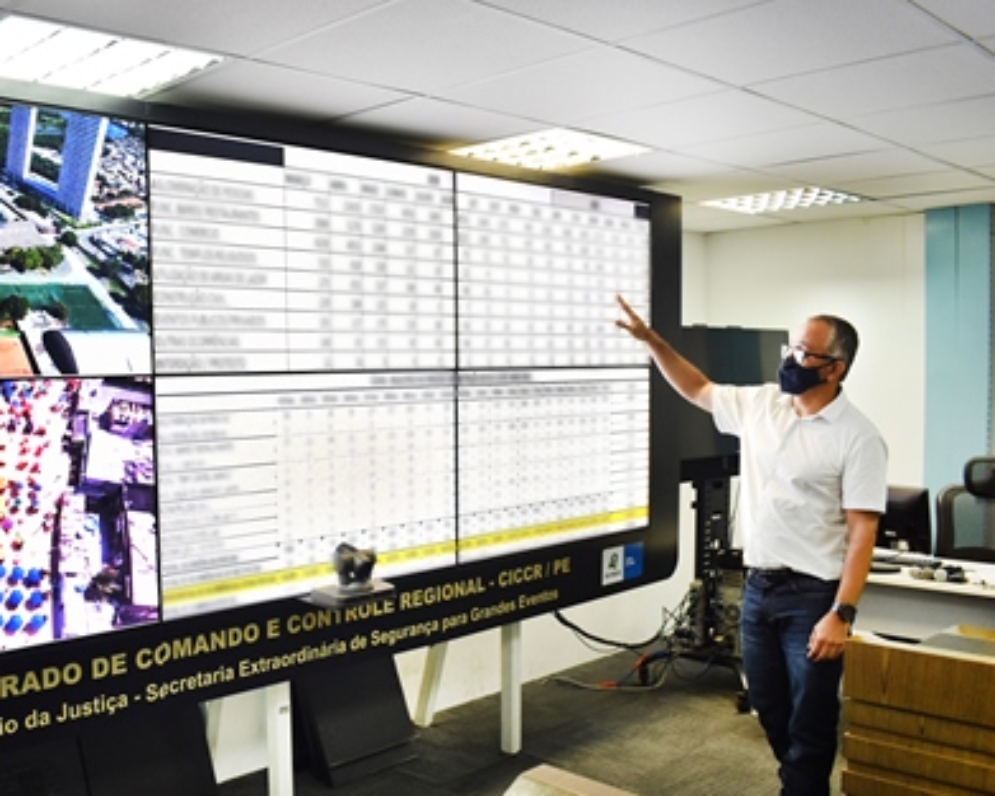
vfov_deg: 42.1
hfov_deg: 50.6
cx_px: 336
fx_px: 1031
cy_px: 453
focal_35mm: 35
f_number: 3.5
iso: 800
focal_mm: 18
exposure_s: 1/80
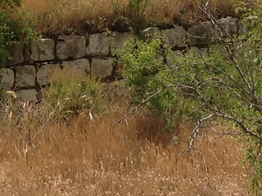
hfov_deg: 11.1
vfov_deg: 7.8
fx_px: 1339
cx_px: 42
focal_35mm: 177
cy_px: -257
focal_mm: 4.12
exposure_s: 1/1808
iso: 50
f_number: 2.4
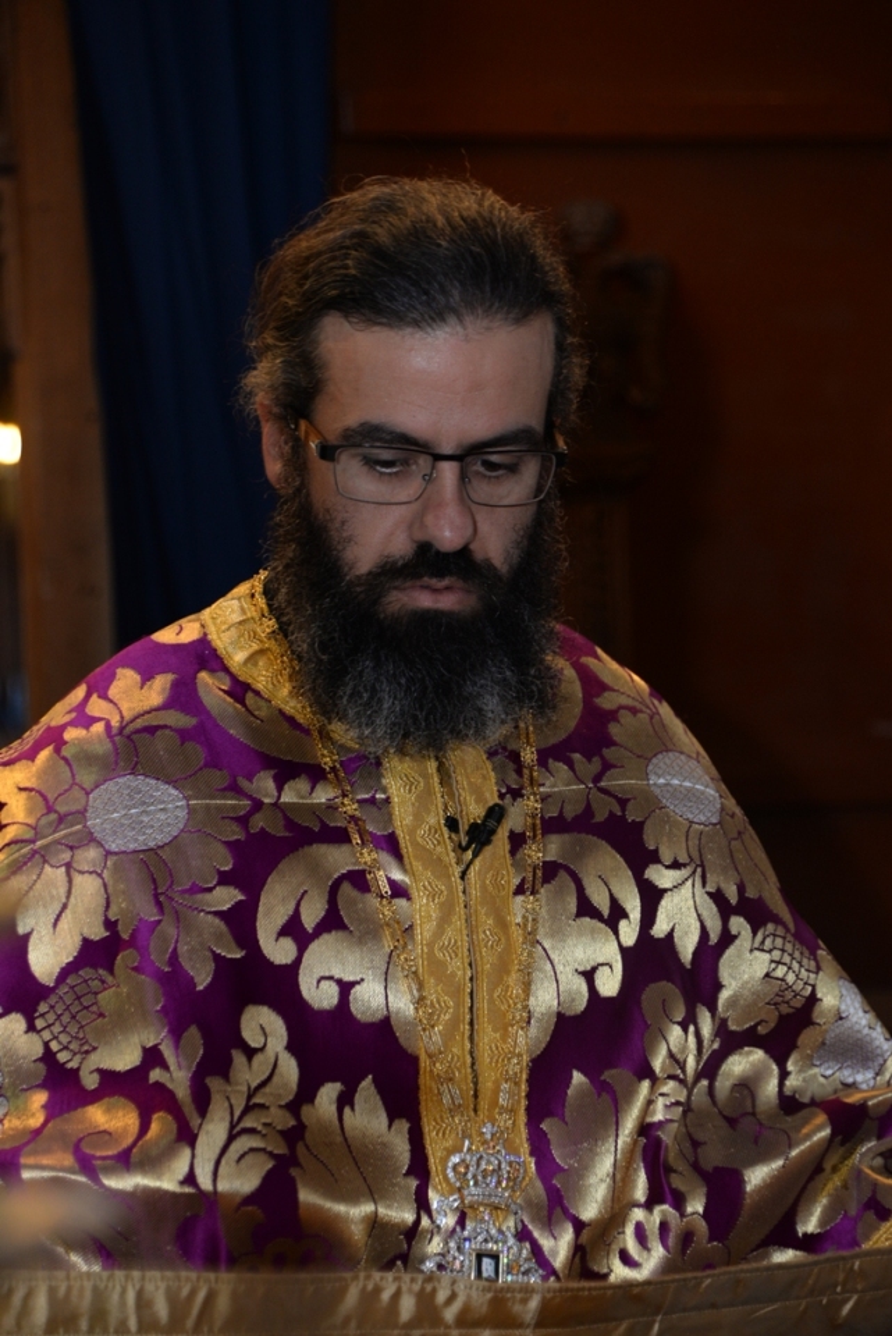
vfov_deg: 15.2
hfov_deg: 10.2
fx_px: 5012
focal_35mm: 135
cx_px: 446
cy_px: 668
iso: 1000
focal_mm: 135
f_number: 5.6
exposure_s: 1/60
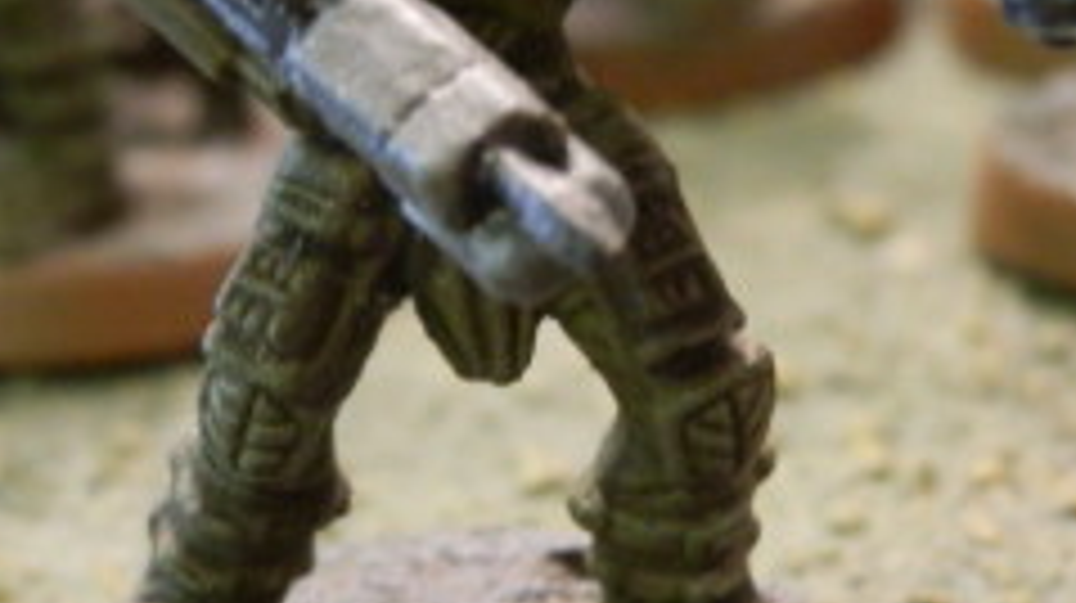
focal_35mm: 149
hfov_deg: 14.4
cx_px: 554
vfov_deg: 8.1
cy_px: 248
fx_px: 4248
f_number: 3.7
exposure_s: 1/8
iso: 320
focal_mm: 10.99
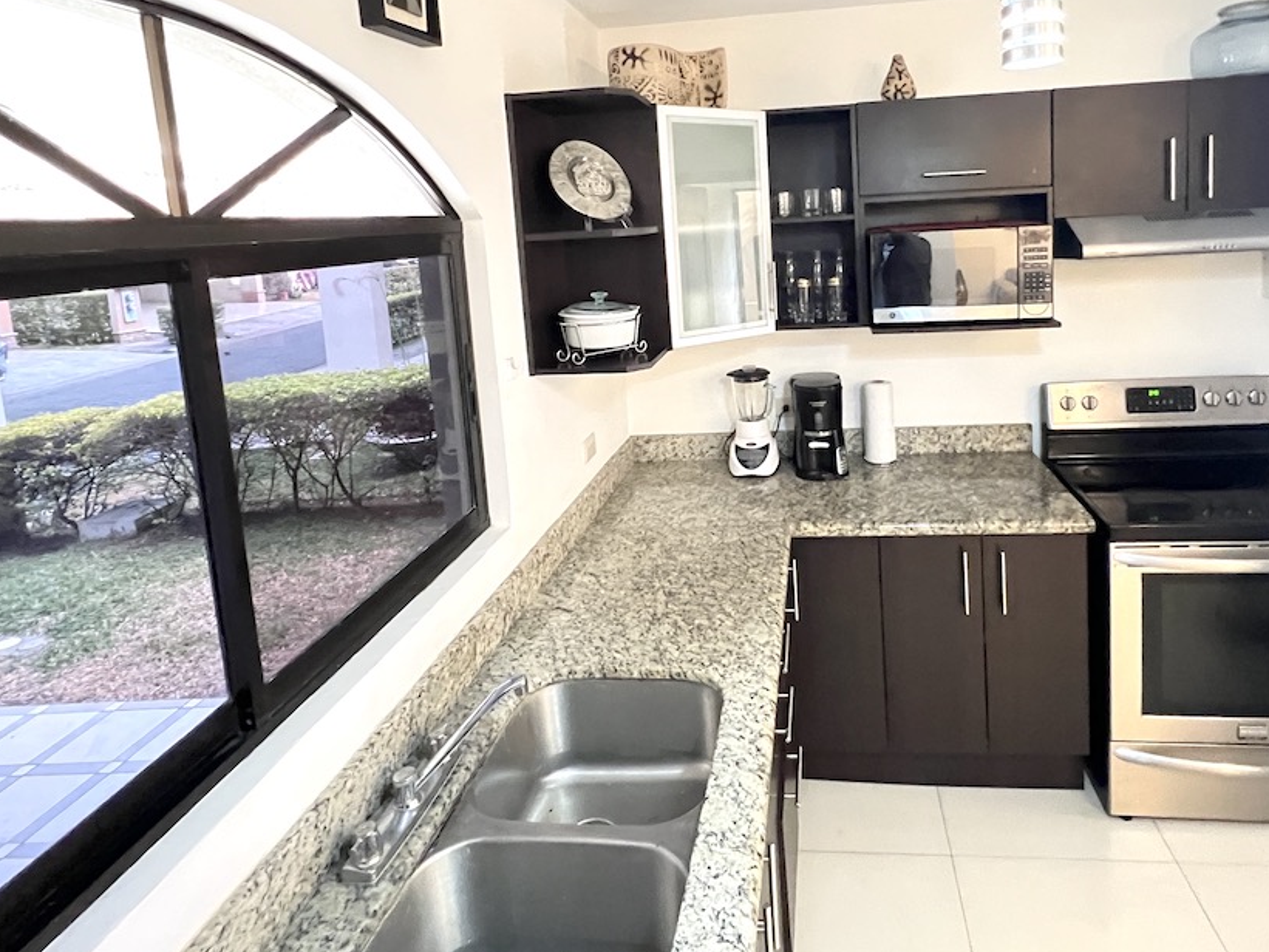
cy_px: 311
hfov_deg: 83.9
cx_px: 745
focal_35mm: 19
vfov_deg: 66.7
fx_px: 697
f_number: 1.8
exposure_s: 1/40
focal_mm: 1.57
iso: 1000
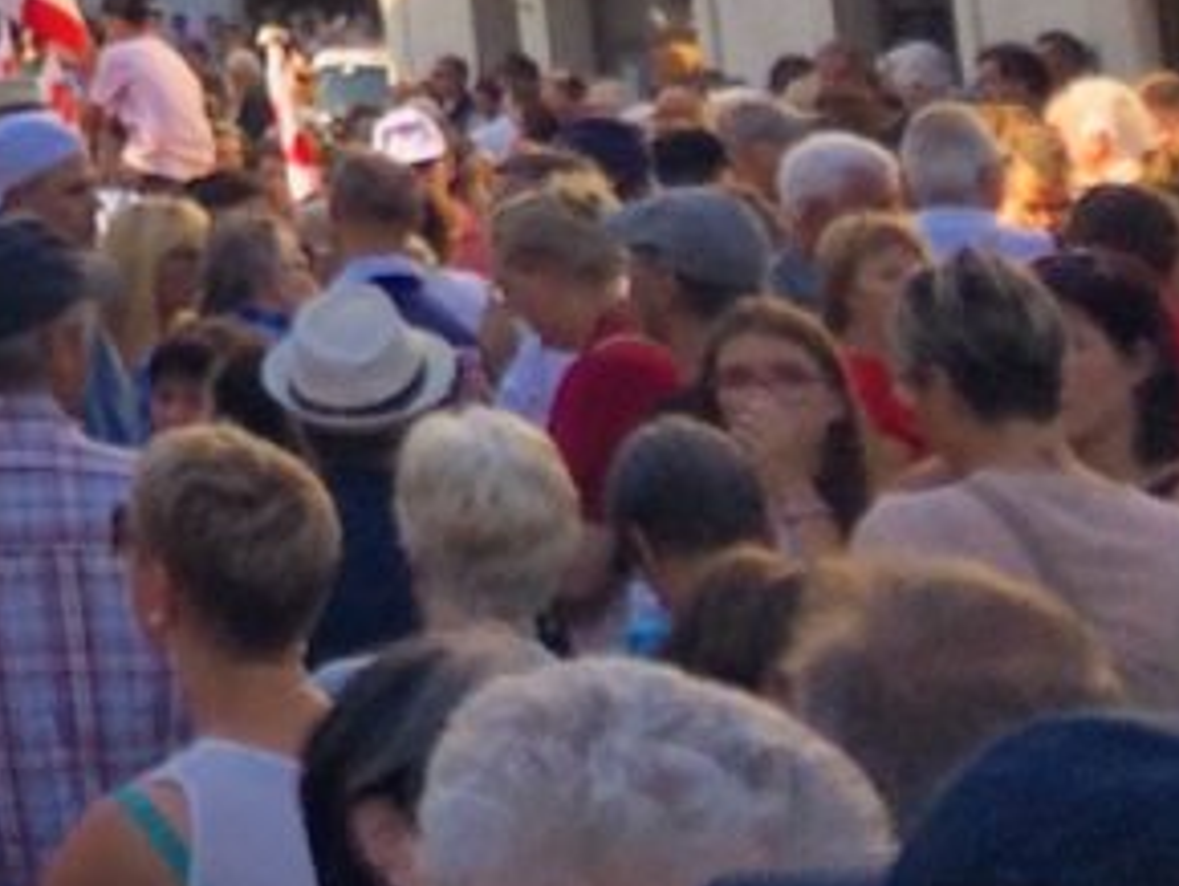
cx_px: -1179
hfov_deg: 14.1
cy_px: -667
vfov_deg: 11.8
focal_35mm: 117
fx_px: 3988
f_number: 2.2
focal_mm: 4.15
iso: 32
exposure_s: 1/933
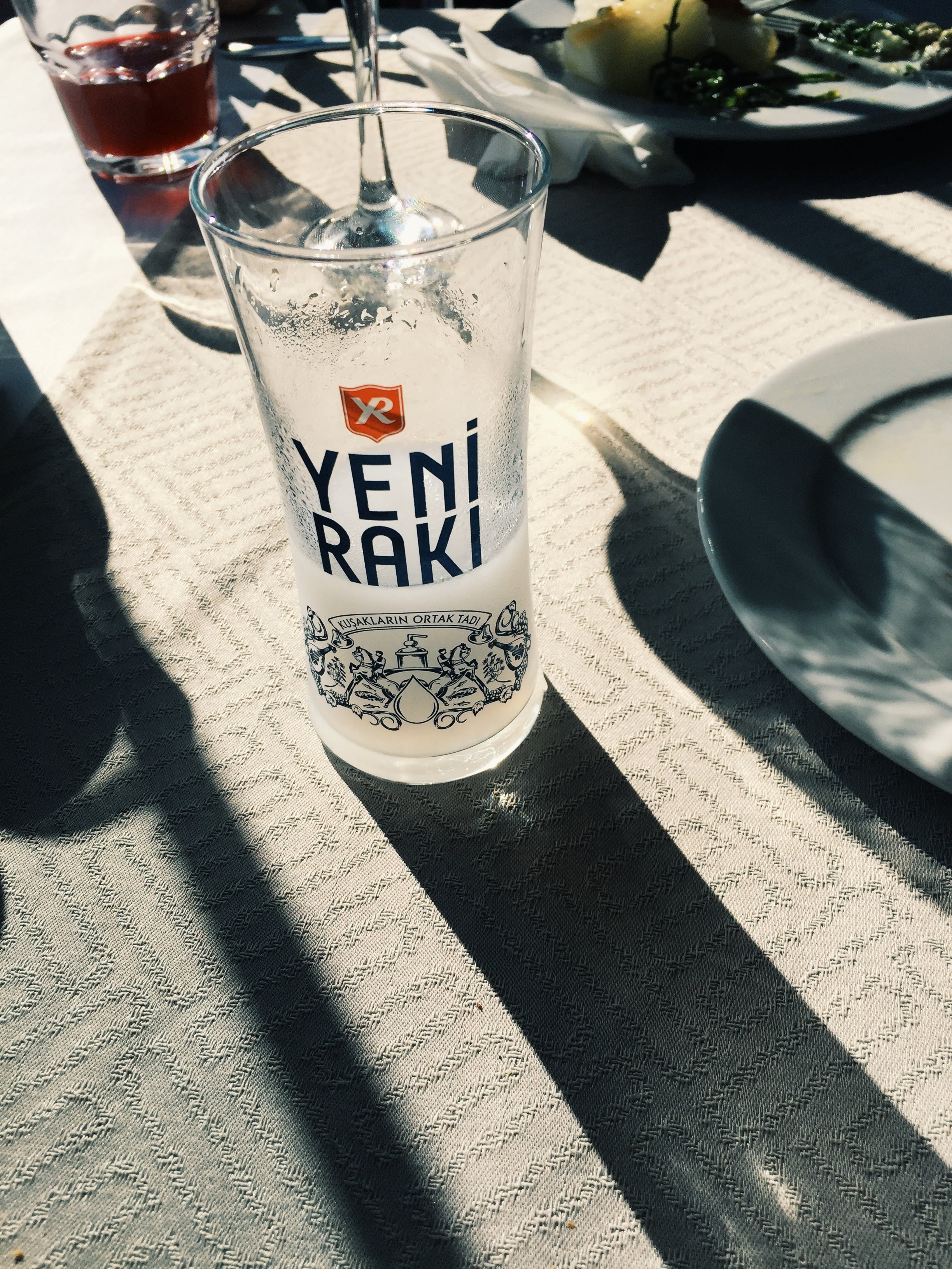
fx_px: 1063
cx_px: 476
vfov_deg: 61.7
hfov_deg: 48.2
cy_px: 634
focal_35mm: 29
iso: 32
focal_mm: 4.15
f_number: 2.2
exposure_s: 1/3597
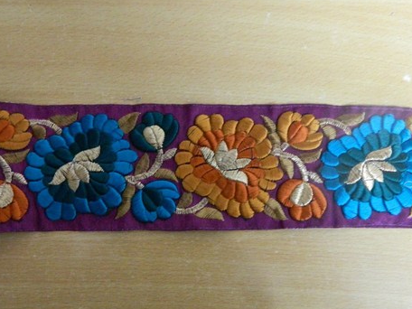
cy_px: 167
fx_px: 405
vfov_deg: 41.8
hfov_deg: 54.0
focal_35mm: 34
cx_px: 209
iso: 800
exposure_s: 1/5
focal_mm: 5.6
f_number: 3.2
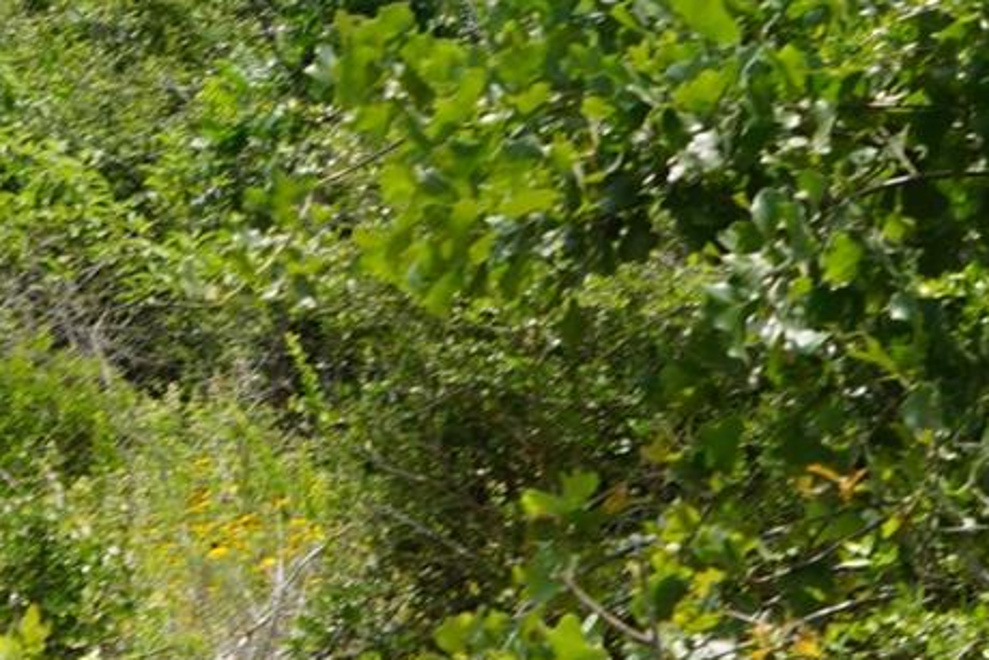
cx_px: -211
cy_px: -459
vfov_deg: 4.1
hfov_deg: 6.1
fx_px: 9178
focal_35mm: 334
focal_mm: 50
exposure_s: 1/100
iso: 100
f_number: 10
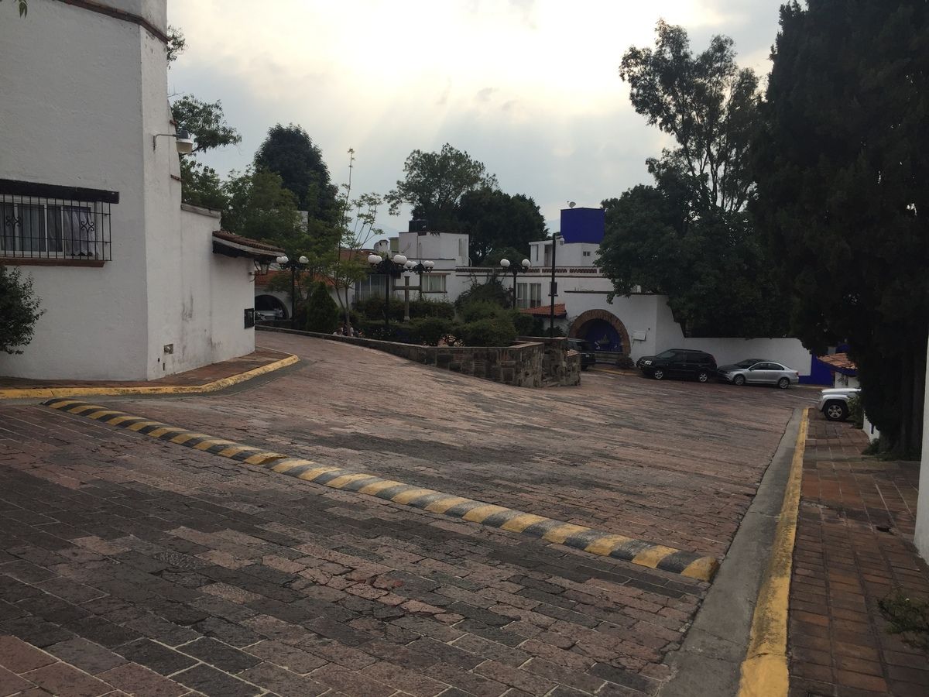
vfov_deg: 48.2
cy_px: 348
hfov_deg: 61.7
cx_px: 464
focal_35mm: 29
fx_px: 778
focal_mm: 4.15
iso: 32
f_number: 2.2
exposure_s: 1/2475
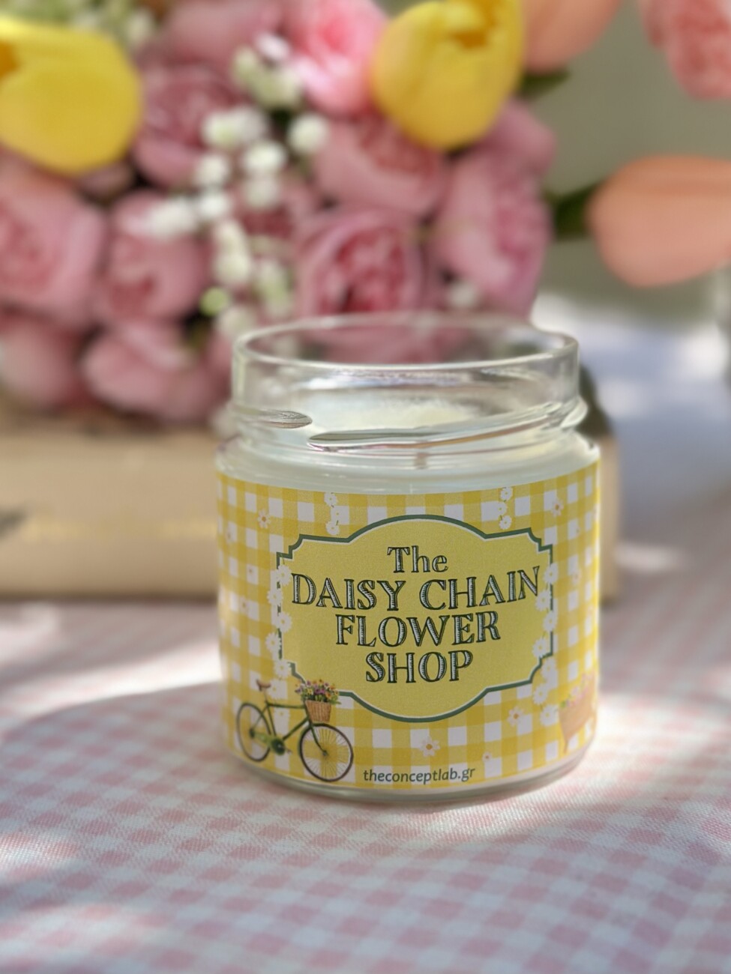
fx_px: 1352
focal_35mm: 48
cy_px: 487
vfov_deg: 39.7
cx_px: 366
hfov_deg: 30.3
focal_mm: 6.86
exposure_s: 1/1815
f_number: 1.78
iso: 80
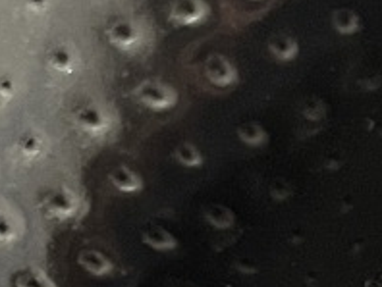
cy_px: 882
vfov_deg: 7.0
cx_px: 770
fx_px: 2088
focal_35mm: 189
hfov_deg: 9.7
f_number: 1.6
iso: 400
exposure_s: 1/55
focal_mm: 4.2
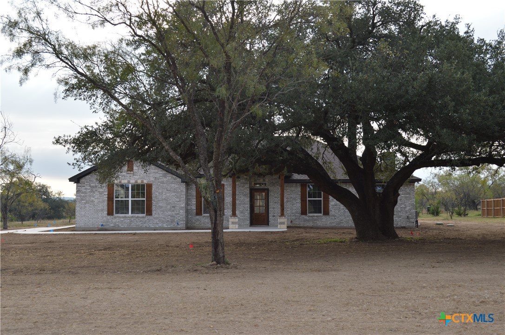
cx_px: 252
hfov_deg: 46.4
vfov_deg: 31.8
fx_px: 588
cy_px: 168
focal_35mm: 42
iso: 100
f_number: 8
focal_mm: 28
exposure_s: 1/125
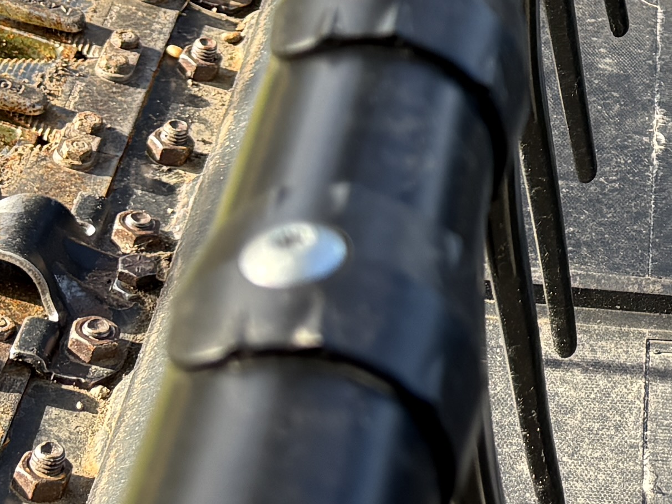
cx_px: 1081
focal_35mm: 123
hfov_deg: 14.6
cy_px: -172
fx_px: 2389
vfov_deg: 11.7
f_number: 1.6
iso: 40
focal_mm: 5.96
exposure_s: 1/300
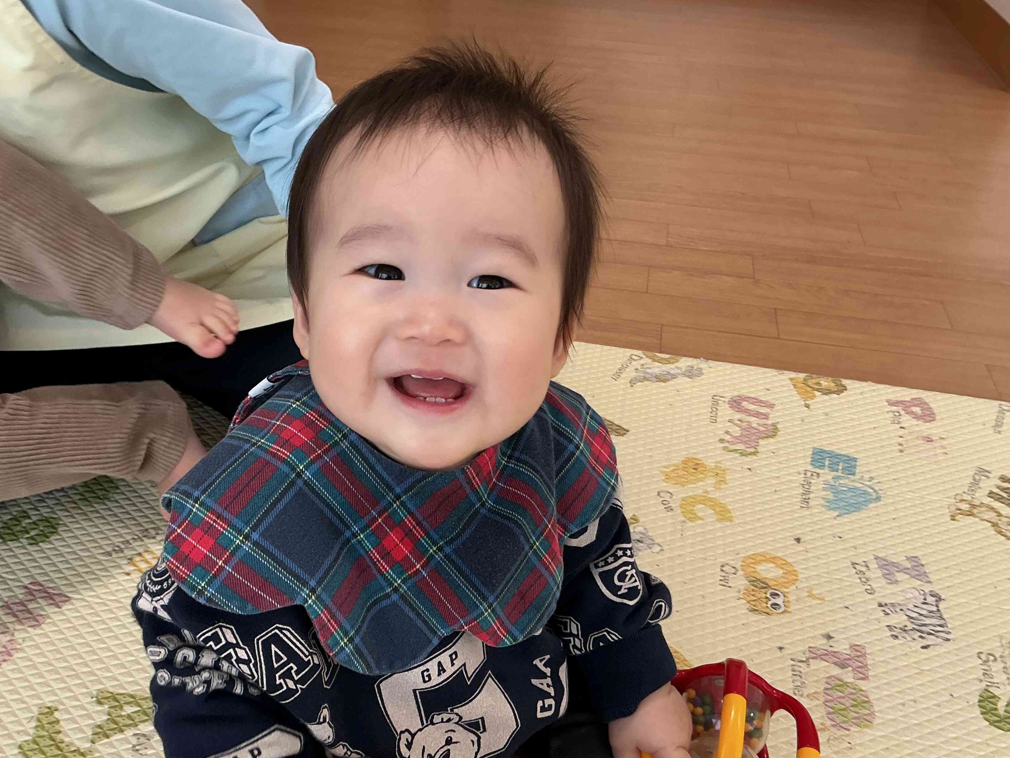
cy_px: 430
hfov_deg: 51.2
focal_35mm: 36
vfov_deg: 39.6
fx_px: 1050
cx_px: 448
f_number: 1.8
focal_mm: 3
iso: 50
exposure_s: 1/120
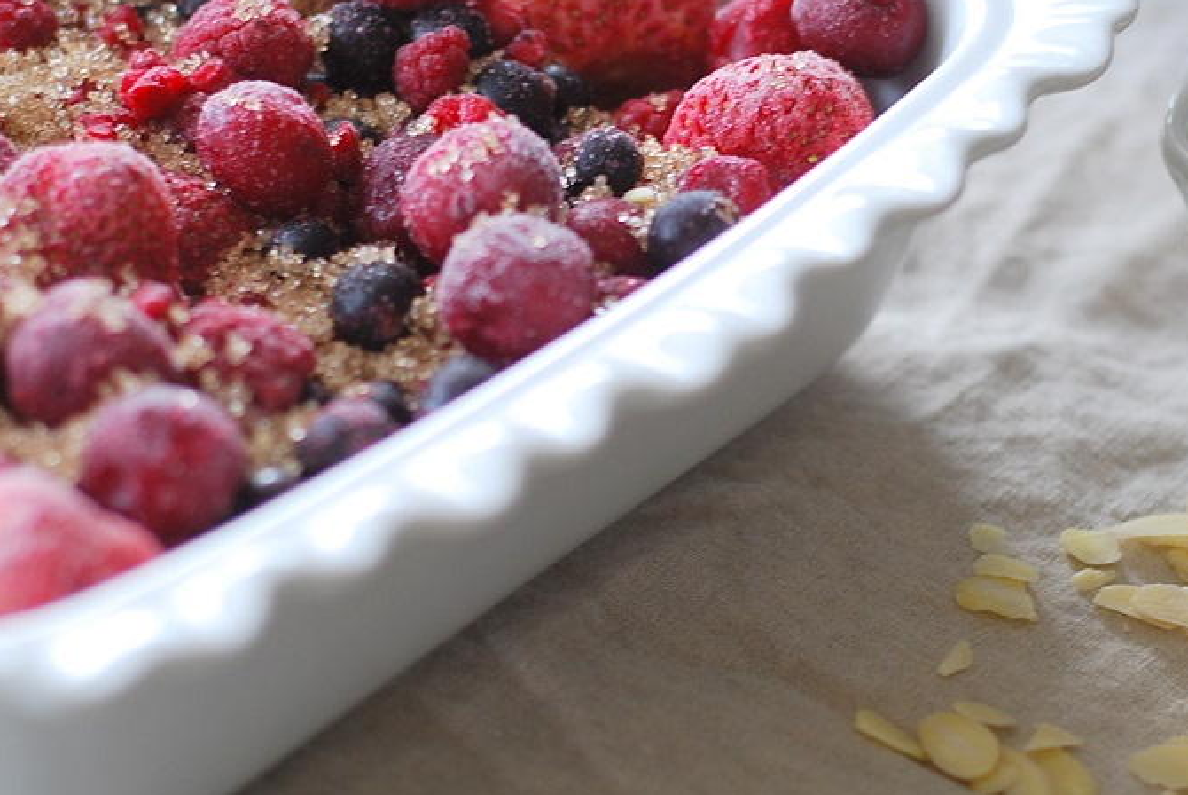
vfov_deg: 12.3
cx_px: 711
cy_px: 390
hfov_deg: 18.2
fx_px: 3699
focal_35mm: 112
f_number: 2.8
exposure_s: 1/30
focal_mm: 50
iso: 200
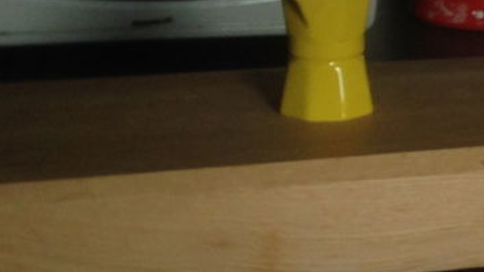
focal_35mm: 161
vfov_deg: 7.5
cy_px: -15
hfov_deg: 12.0
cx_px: 935
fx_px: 2067
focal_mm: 4.12
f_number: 2.4
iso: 50
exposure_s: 1/40
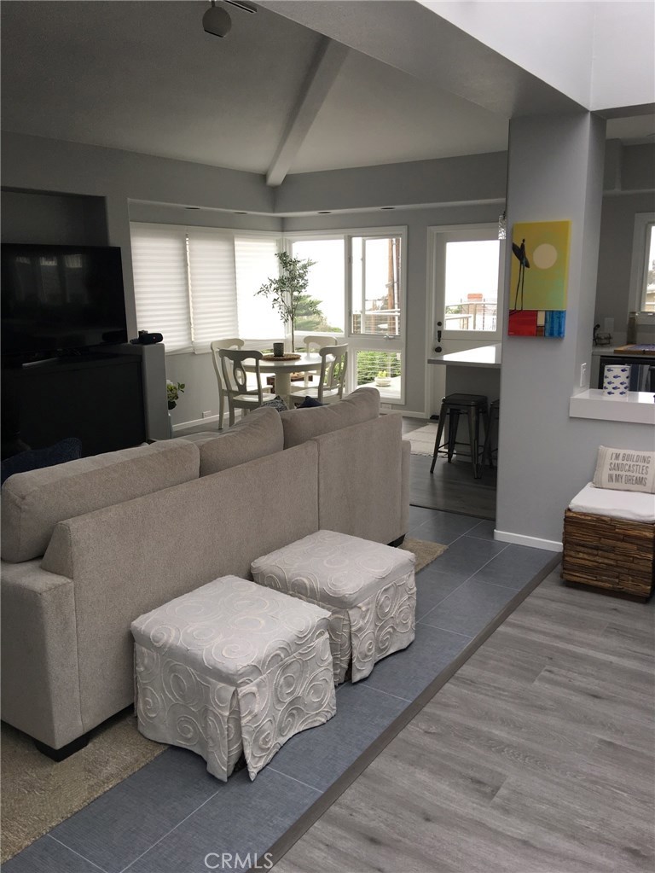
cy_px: 436
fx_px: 731
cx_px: 328
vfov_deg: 61.6
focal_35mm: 29
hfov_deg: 48.3
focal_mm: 4.15
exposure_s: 1/120
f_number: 2.2
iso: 32
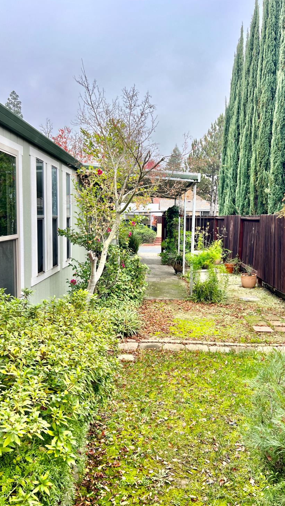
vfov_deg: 66.1
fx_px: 390
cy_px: 252
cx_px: 167
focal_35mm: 29
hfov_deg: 40.0
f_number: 1.5
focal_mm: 5.7
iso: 40
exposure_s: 1/189
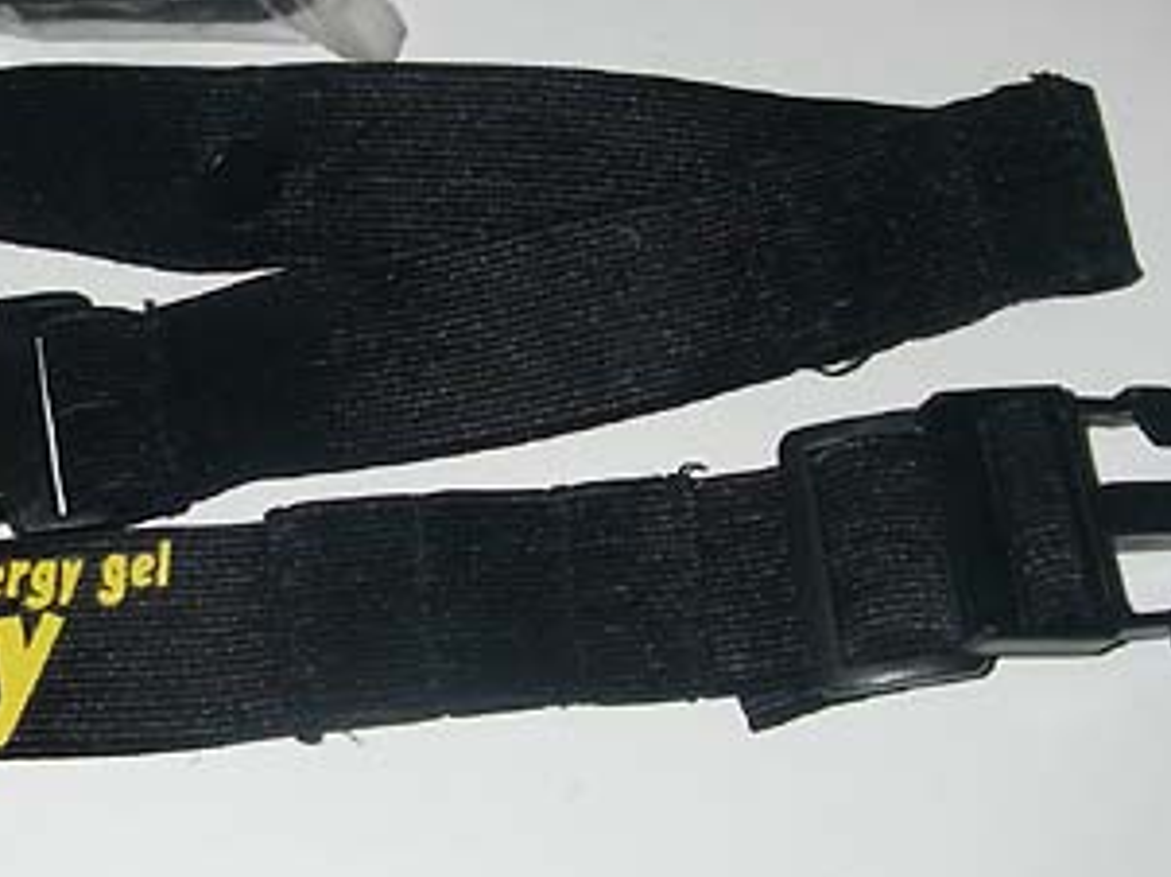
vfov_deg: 23.1
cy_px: 289
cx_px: 364
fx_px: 2129
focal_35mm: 63
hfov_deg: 30.5
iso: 200
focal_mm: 6.3
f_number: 3.3
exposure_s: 1/40
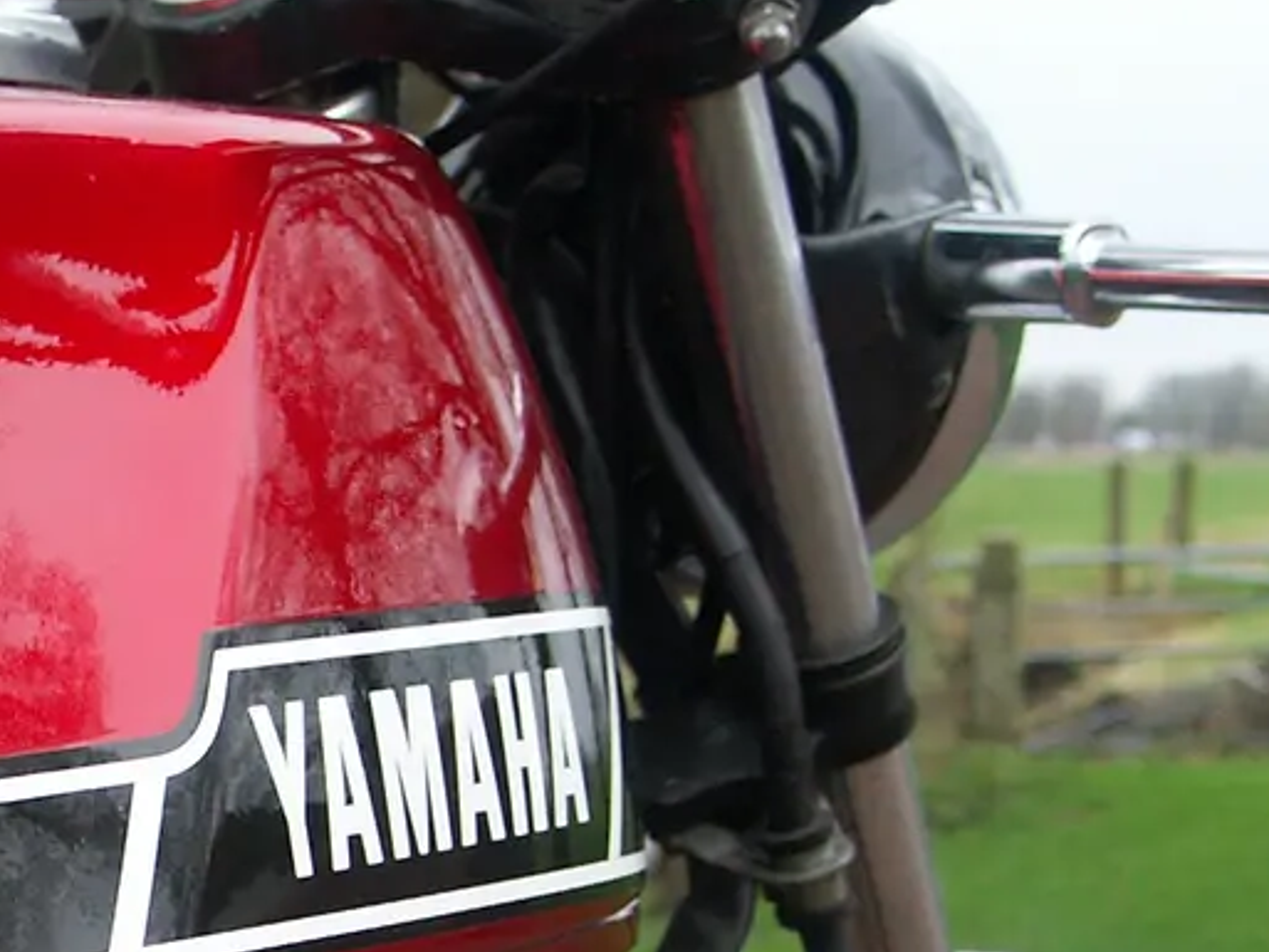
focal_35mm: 106
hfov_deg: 18.0
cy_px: 954
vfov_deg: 13.8
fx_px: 3887
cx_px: -30
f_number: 2.8
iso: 100
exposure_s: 1/50
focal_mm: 8.8
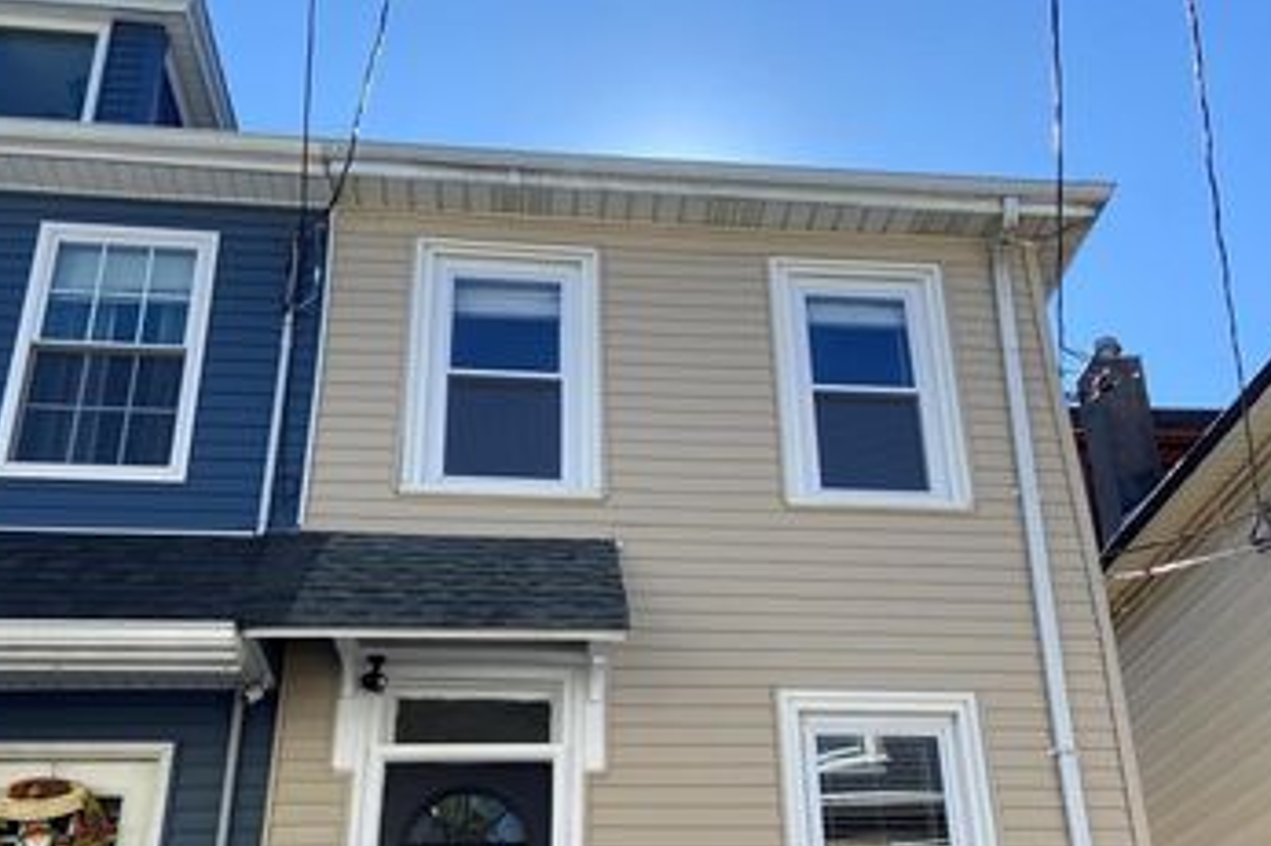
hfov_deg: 49.5
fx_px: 1376
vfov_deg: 33.9
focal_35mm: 39
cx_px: 689
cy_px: 566
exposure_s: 1/1701
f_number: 1.8
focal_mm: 4.25
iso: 32
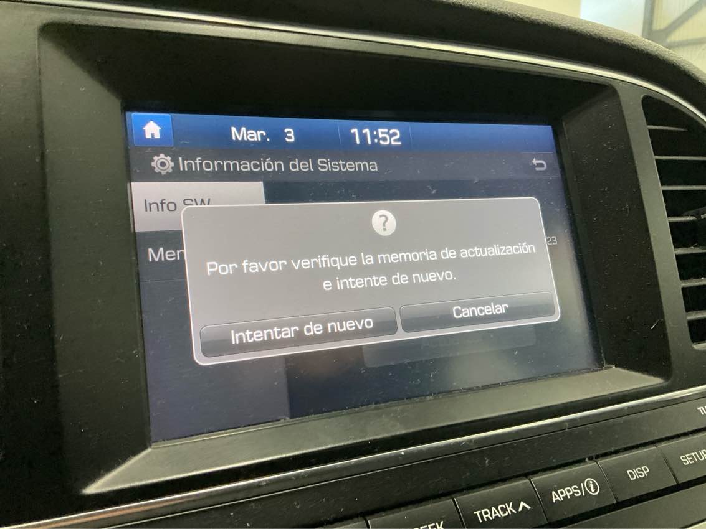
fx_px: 592
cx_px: 353
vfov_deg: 48.2
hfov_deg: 61.7
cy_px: 264
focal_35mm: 29
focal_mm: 3
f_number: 1.8
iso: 250
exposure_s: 1/60
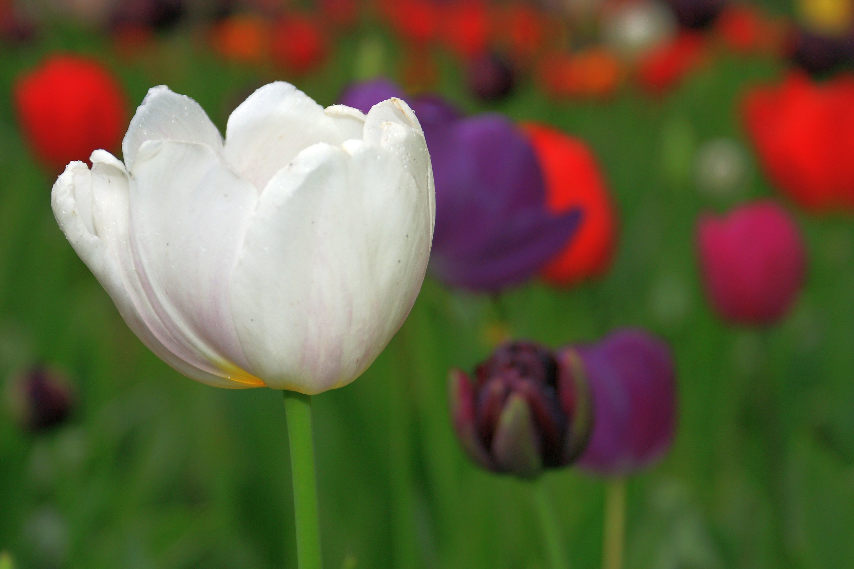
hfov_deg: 19.5
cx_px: 427
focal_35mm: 105
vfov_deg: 13.0
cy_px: 284
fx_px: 2491
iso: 250
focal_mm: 70
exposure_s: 1/160
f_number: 5.6
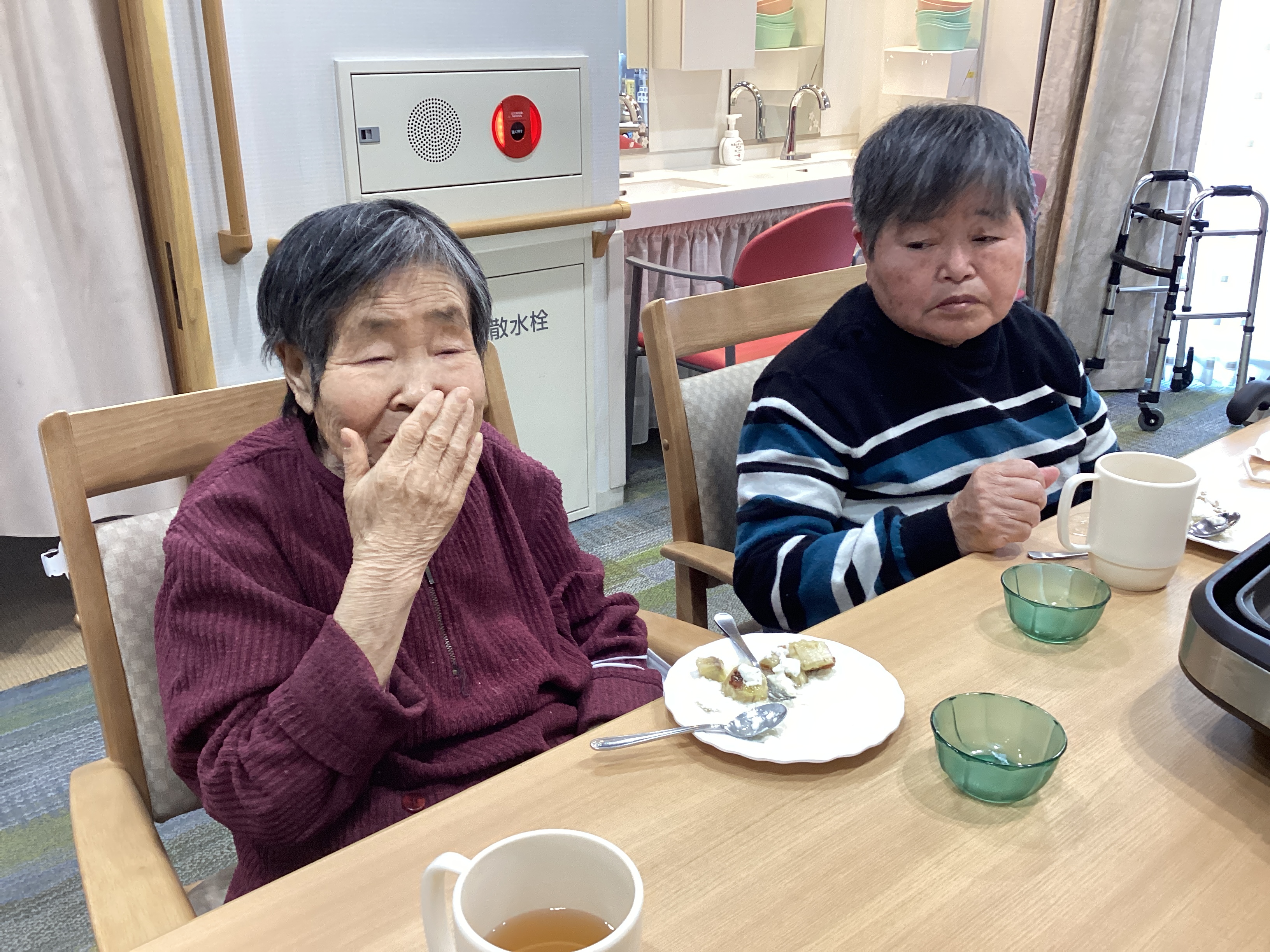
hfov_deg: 58.4
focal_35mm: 31
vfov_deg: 45.4
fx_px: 1137
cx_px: 635
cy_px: 476
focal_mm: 3.3
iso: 160
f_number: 2.4
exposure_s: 1/50
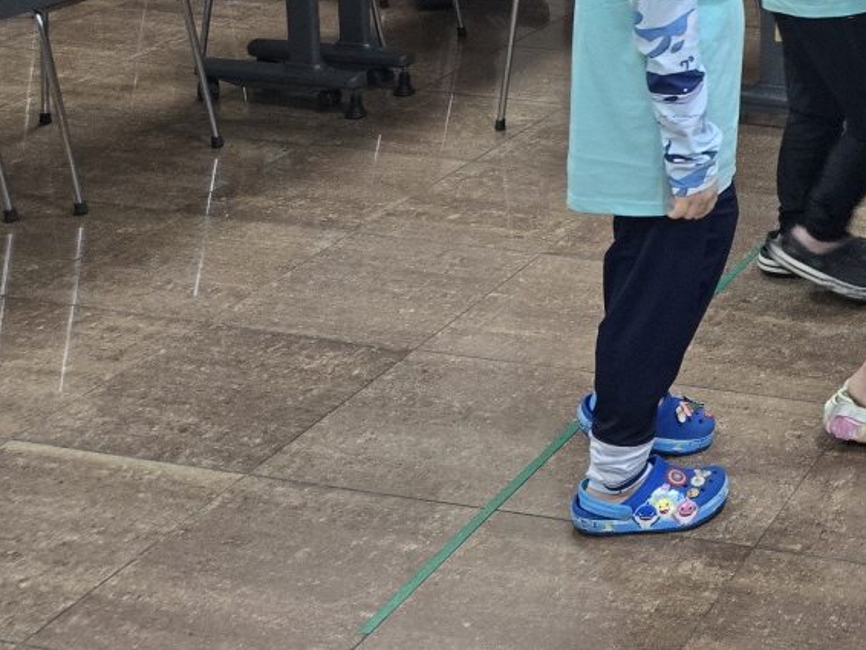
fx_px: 1627
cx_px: 1189
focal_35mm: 65
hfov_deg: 24.9
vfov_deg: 20.6
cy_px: -193
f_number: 1.8
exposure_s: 1/120
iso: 250
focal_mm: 5.4
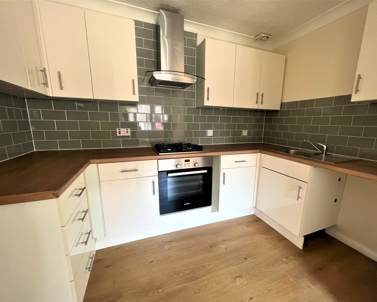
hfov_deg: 100.6
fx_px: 156
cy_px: 156
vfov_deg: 88.0
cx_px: 199
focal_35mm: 14
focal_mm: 1.57
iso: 250
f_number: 1.8
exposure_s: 1/76
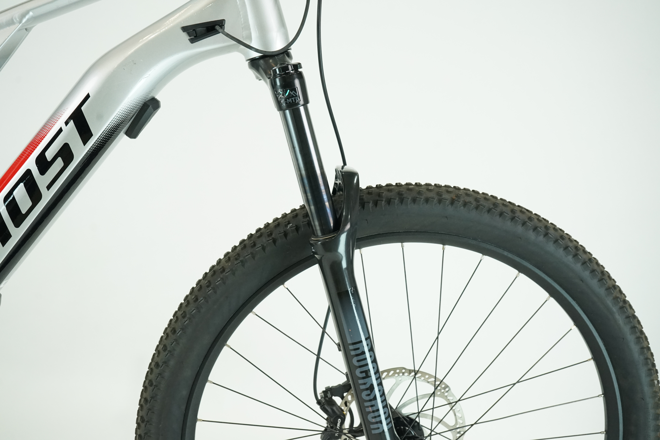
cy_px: 220
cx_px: 330
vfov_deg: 33.4
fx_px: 733
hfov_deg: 48.5
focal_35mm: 40
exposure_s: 1/200
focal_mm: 40
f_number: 6.3
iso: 2500
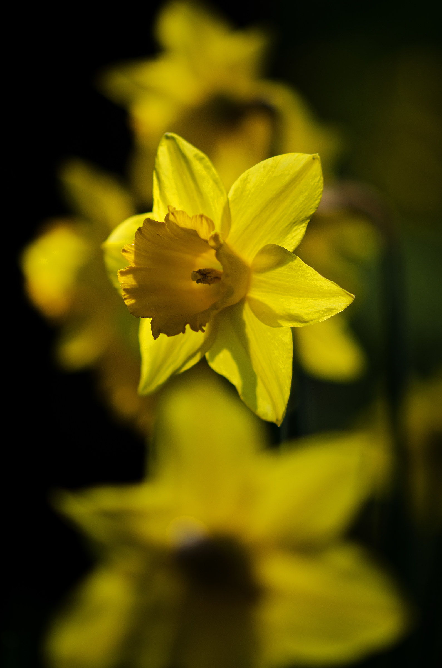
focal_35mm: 158
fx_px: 2914
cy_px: 334
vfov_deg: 13.1
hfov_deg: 8.7
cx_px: 221
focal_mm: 105
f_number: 3.3
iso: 160
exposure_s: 1/5000
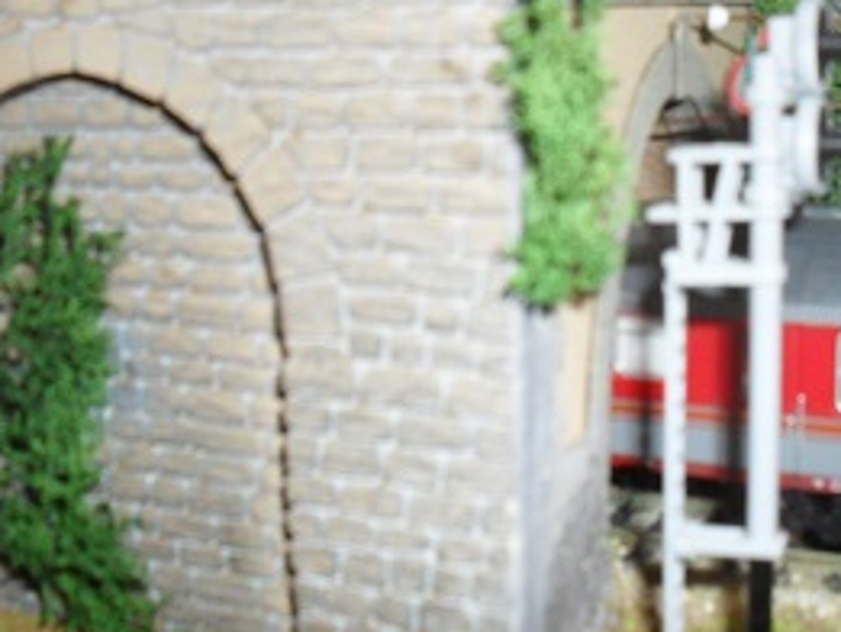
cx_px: 470
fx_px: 1337
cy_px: 239
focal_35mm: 55
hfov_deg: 34.9
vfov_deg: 26.5
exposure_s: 1/45
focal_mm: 6.3
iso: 200
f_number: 3.2
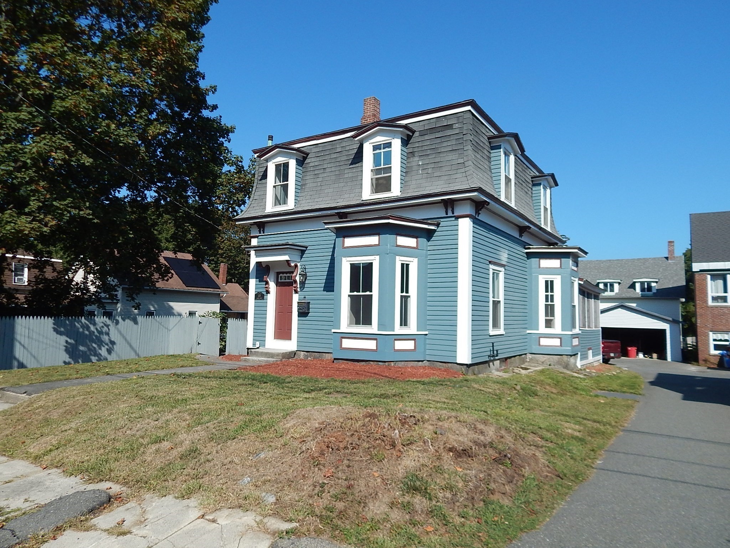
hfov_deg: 76.4
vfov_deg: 61.1
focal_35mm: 22
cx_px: 365
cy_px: 274
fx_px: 464
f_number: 6
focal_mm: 4
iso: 125
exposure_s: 1/640
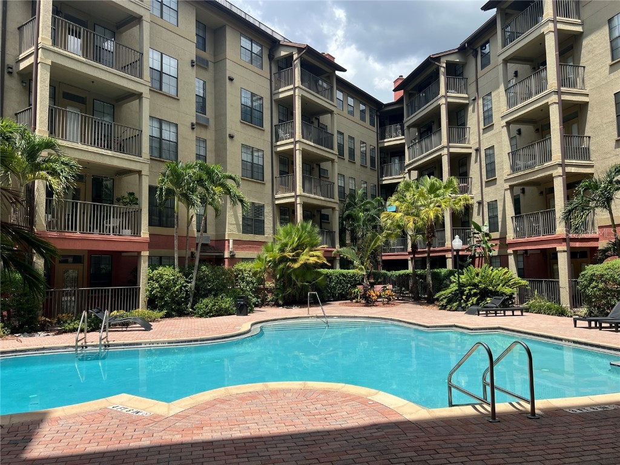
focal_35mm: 26
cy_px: 232
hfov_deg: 67.3
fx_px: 466
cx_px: 310
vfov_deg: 53.1
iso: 50
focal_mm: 5.7
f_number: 1.5
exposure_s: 1/4115
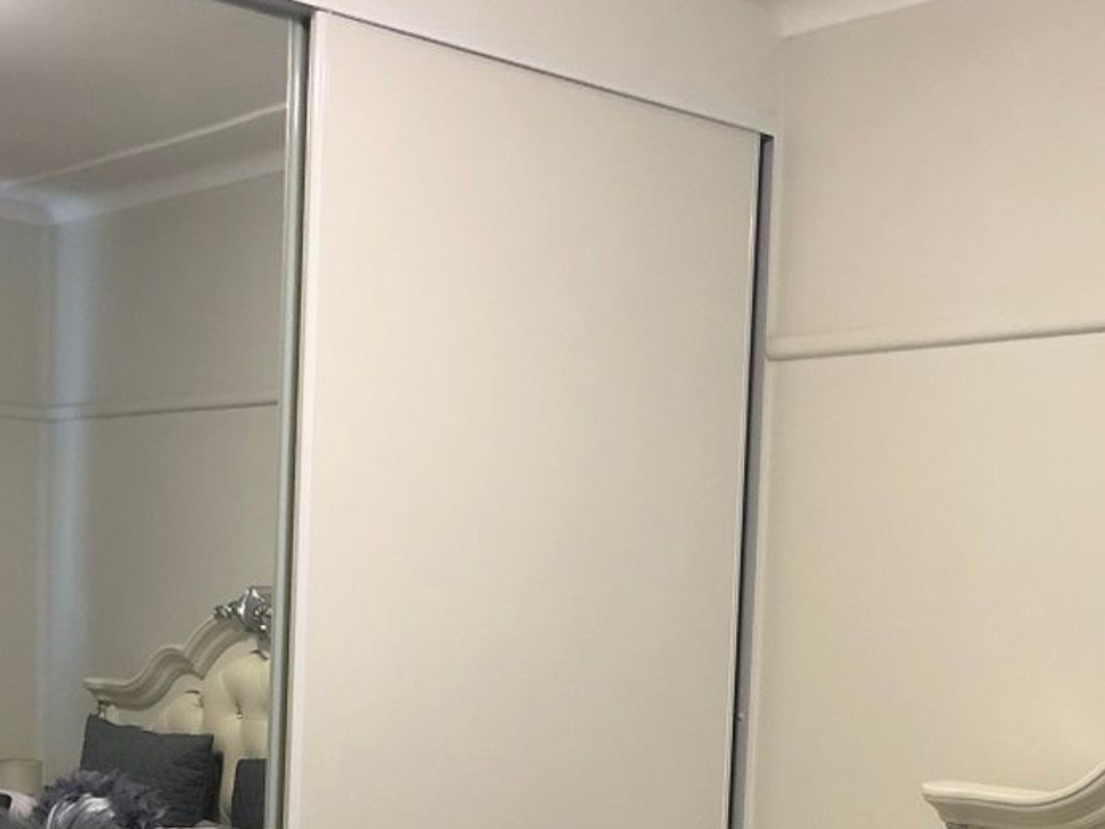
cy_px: 791
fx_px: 1948
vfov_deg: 23.2
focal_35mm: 61
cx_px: 834
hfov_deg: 31.1
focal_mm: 3.99
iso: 64
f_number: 1.8
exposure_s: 1/17
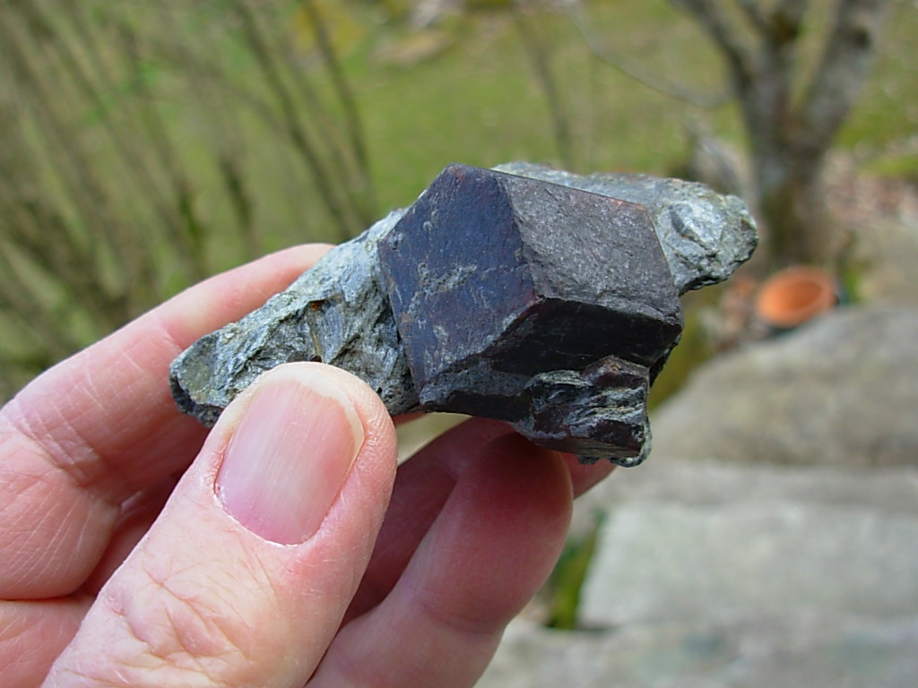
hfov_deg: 49.0
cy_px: 344
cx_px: 459
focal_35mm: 38
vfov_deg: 37.7
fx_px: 1008
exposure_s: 1/186
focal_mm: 6.3
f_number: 2.9
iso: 50
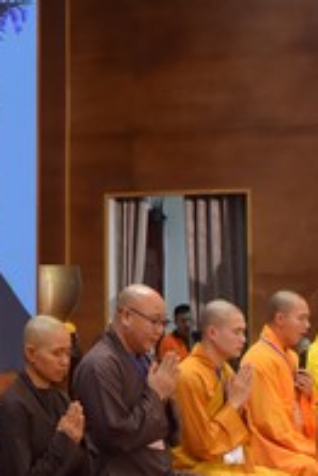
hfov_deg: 10.7
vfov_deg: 16.2
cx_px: -55
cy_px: 219
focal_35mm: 126
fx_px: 1666
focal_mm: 38
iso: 1250
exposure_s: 1/80
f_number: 4
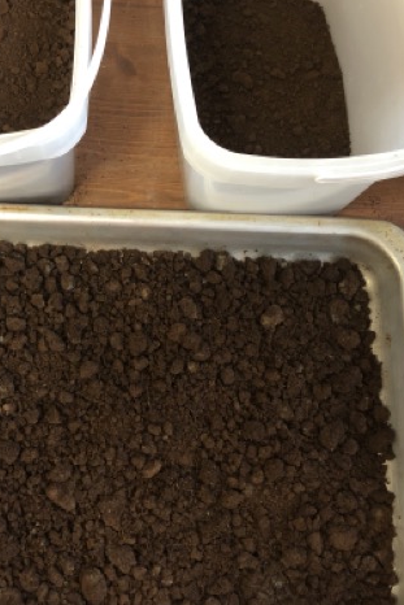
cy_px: 221
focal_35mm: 40
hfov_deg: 33.2
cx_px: 142
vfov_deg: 47.9
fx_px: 673
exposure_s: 1/13
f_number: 1.8
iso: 100
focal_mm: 4
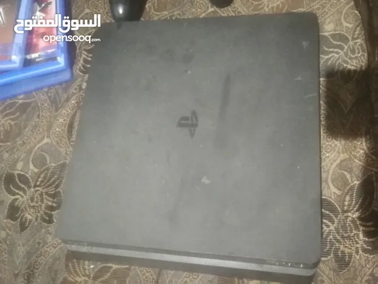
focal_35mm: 27
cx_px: 189
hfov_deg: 65.3
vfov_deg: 51.4
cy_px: 142
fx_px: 295
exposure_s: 1/4
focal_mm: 3.95
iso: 1250
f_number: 2.2
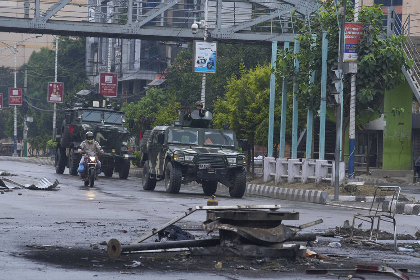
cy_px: 140
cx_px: 210
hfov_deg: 13.1
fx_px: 1831
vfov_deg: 8.7
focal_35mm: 157
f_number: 5
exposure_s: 1/1600
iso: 800
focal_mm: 105
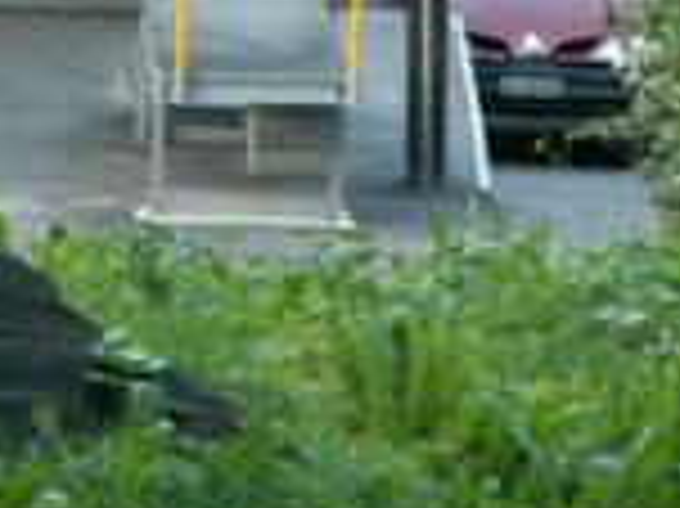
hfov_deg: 2.9
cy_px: -508
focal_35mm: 674
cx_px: -329
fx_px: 13230
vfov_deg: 2.2
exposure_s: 1/30
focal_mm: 26.06
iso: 160
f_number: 4
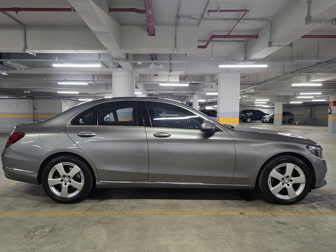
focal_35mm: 25
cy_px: 134
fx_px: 243
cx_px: 162
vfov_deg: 54.8
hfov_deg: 69.4
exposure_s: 1/120
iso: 800
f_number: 1.7
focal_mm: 6.3
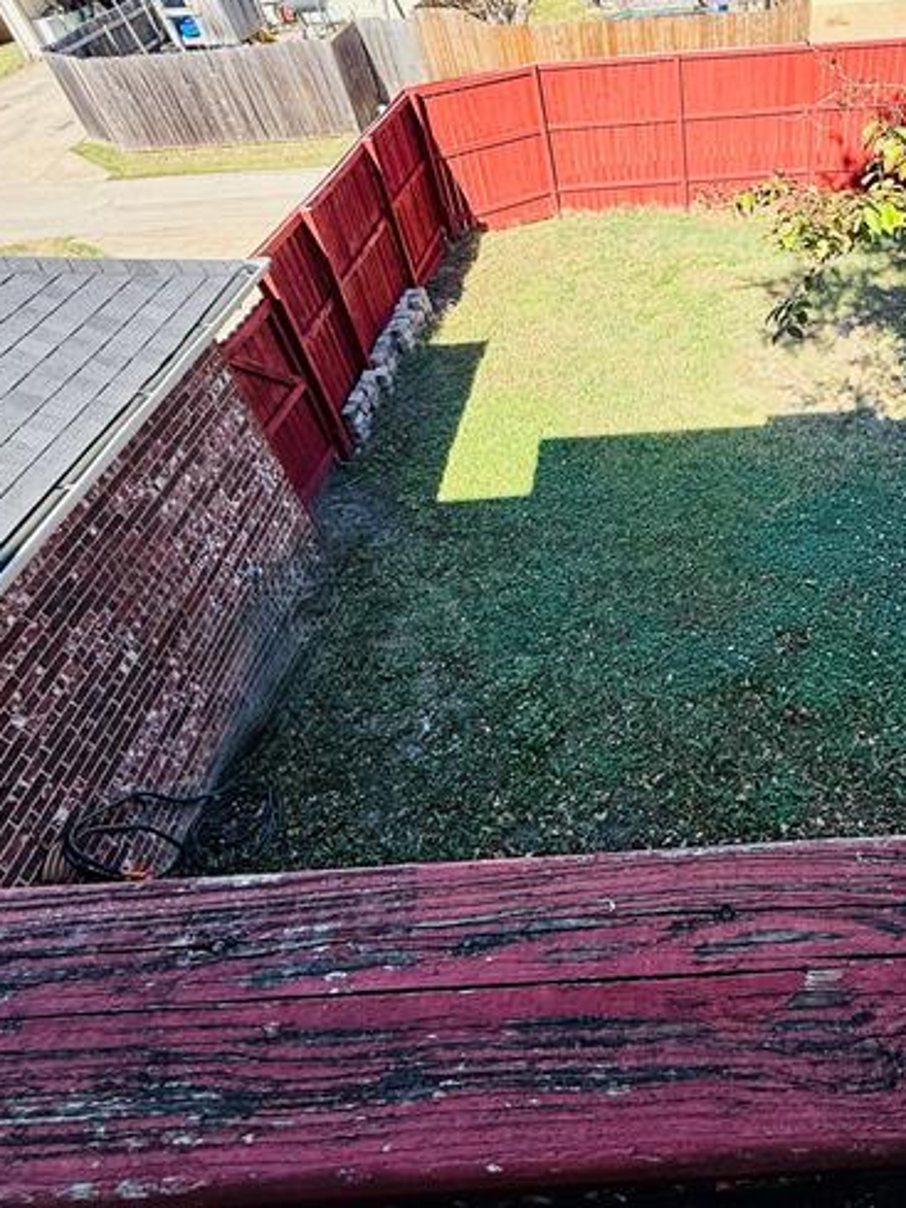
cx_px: 696
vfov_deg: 75.7
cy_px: 497
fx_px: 767
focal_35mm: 22
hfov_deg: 57.5
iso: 50
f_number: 2.2
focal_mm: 2.22
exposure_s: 1/631
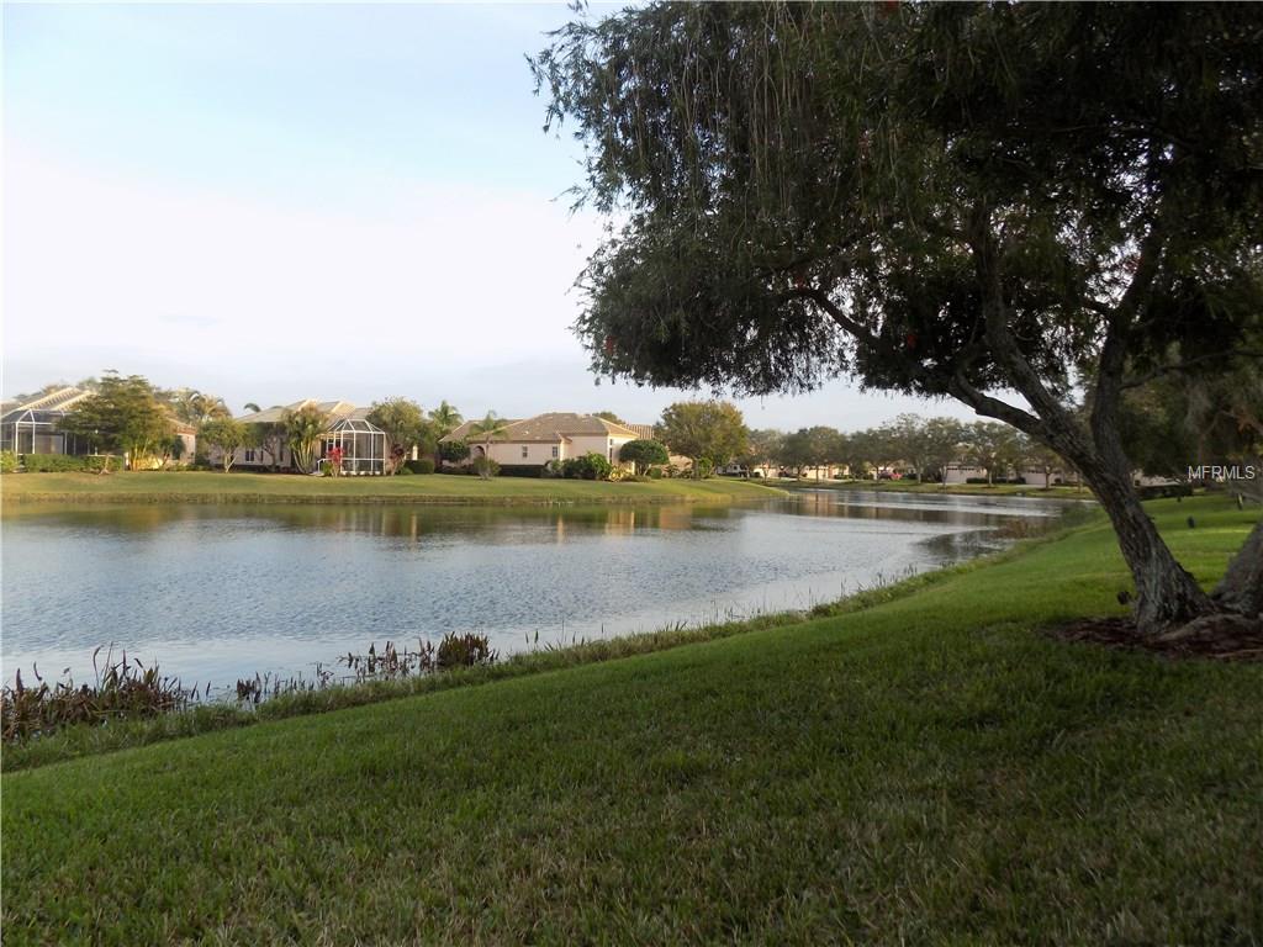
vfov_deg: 58.9
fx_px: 839
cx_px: 632
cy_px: 474
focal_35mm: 23
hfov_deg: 73.9
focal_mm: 4
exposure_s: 1/160
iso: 80
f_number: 3.1
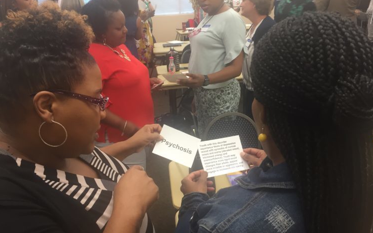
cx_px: 187
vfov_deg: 40.6
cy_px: 123
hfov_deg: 61.2
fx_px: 315
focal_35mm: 31
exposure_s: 1/30
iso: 64
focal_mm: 4.15
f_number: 2.2
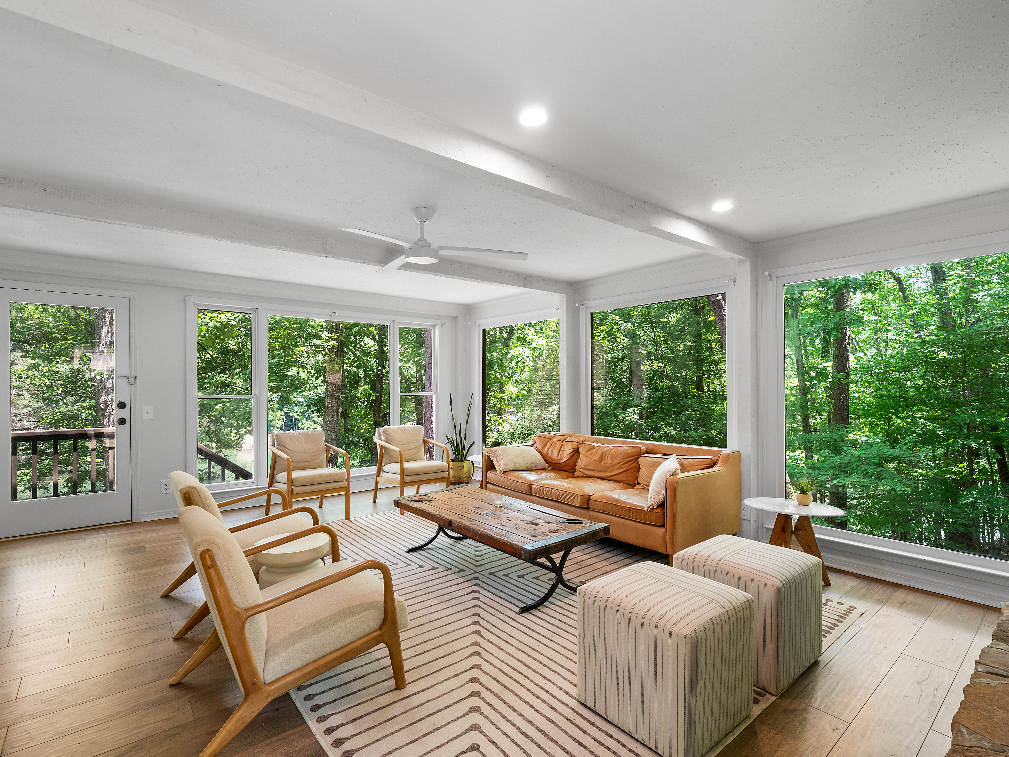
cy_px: 378
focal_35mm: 16
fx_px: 466
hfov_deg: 94.5
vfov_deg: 78.1
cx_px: 504
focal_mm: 8
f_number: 5.6
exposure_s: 1/8
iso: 200
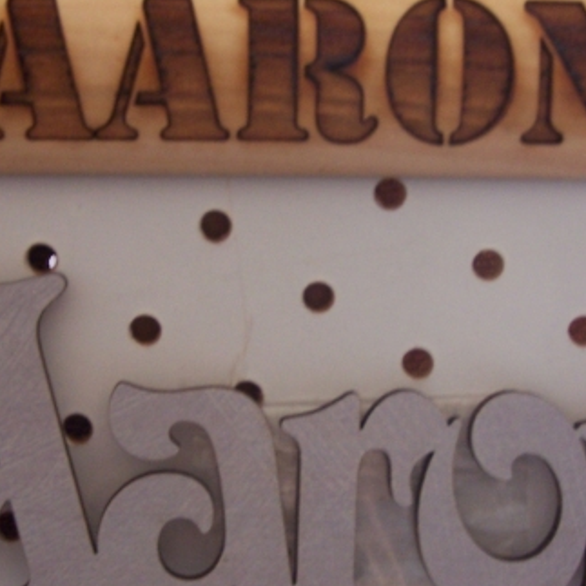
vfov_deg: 20.6
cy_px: 316
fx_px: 1609
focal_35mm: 84
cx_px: 303
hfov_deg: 20.6
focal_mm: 8
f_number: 3.2
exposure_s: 1/8
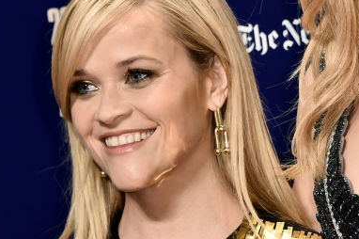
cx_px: 320
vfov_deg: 4.4
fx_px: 3099
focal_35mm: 311
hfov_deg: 6.6
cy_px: 4
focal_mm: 116
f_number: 6.3
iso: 1250
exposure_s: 1/250
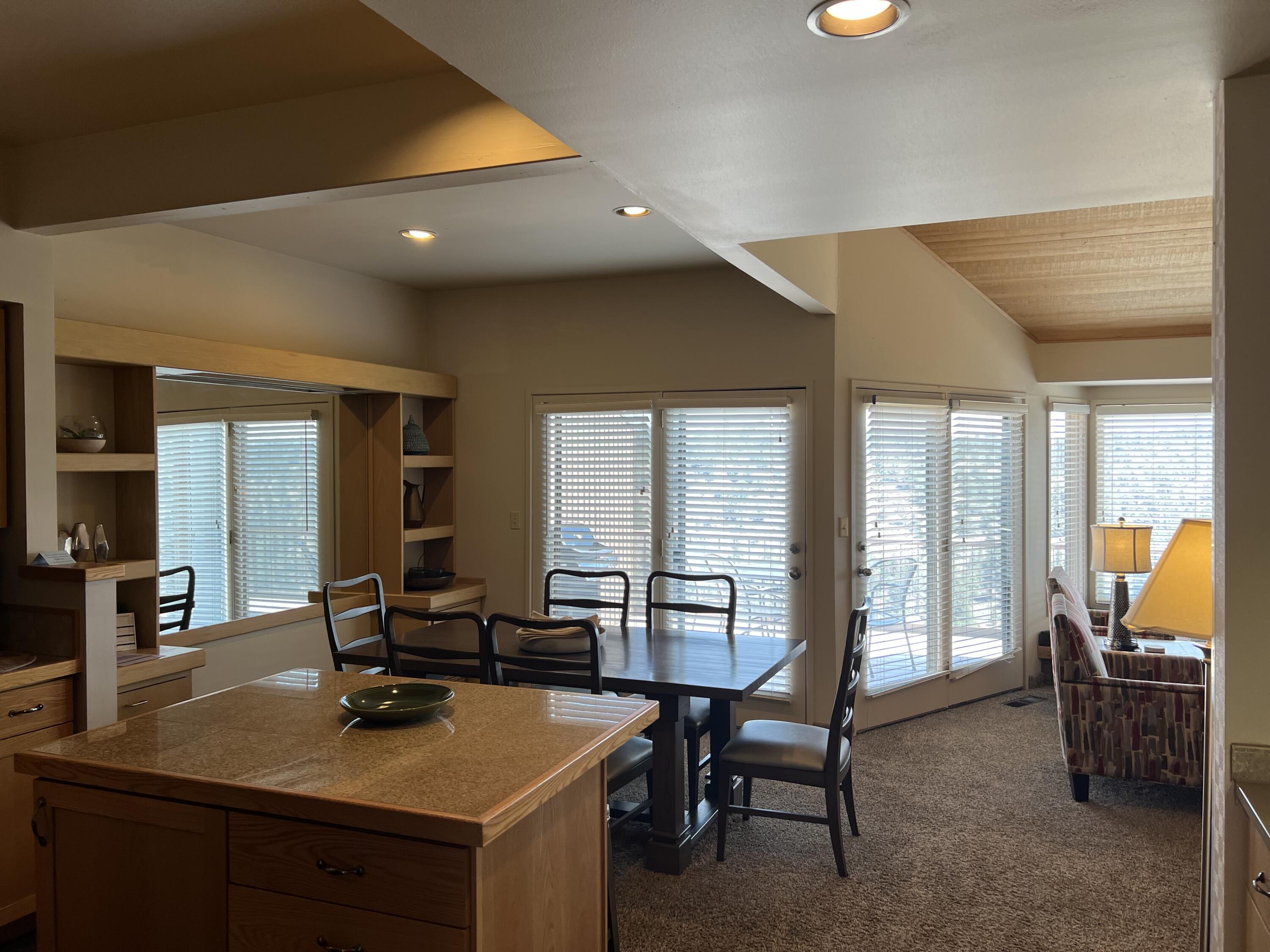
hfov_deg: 67.3
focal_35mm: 26
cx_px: 635
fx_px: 954
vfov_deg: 53.1
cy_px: 476
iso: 50
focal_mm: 5.7
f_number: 1.5
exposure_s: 1/120
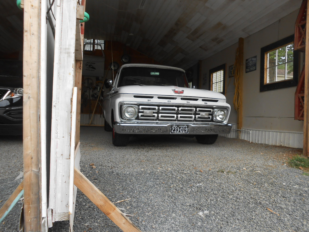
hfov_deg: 67.3
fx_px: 232
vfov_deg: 53.1
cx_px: 154
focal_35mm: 26
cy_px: 116
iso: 80
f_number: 3.5
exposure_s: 1/125
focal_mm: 4.6
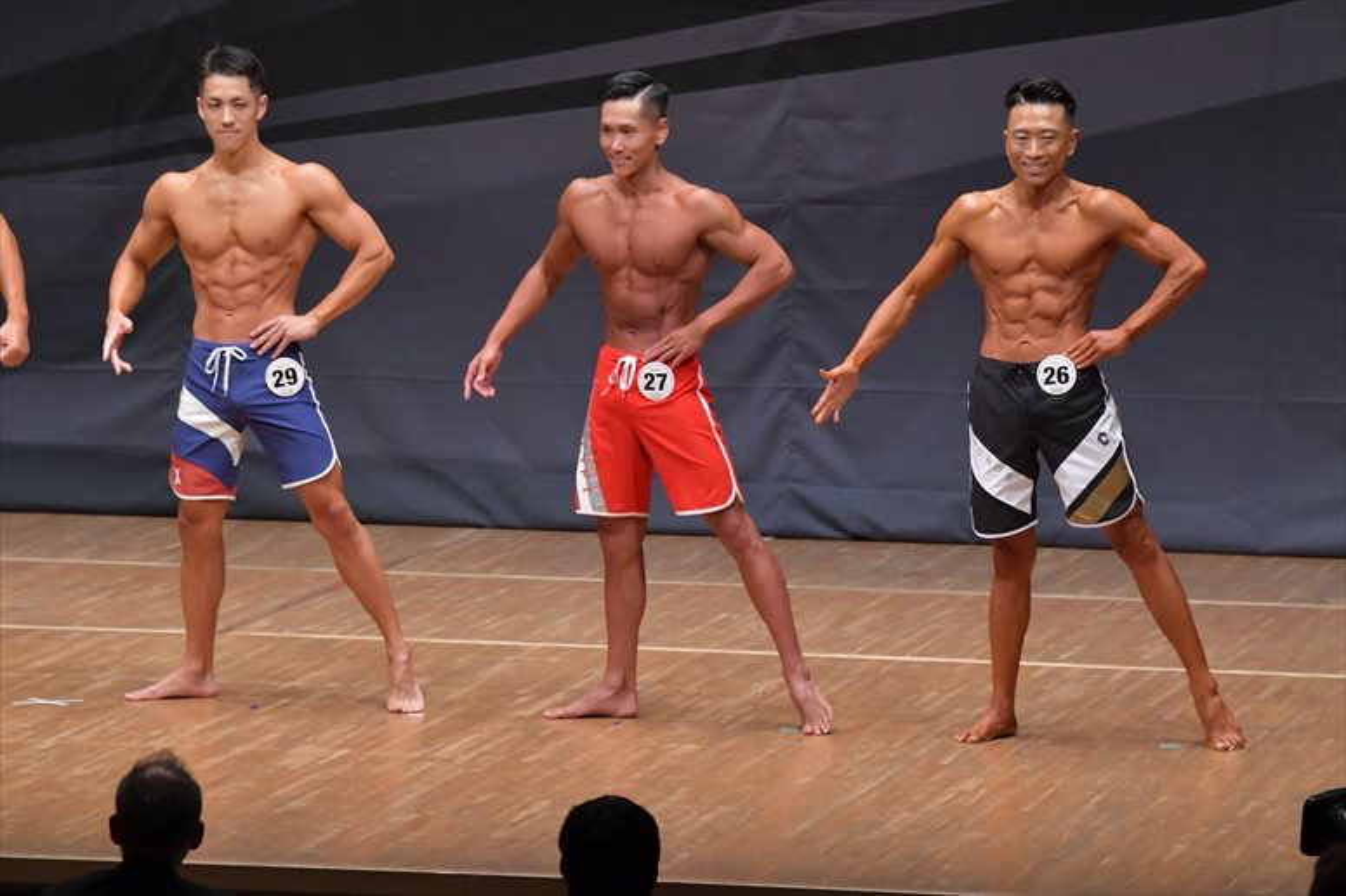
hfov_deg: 9.2
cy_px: 448
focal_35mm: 225
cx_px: 673
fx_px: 8409
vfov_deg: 6.1
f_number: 5.6
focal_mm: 150
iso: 6400
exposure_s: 1/400
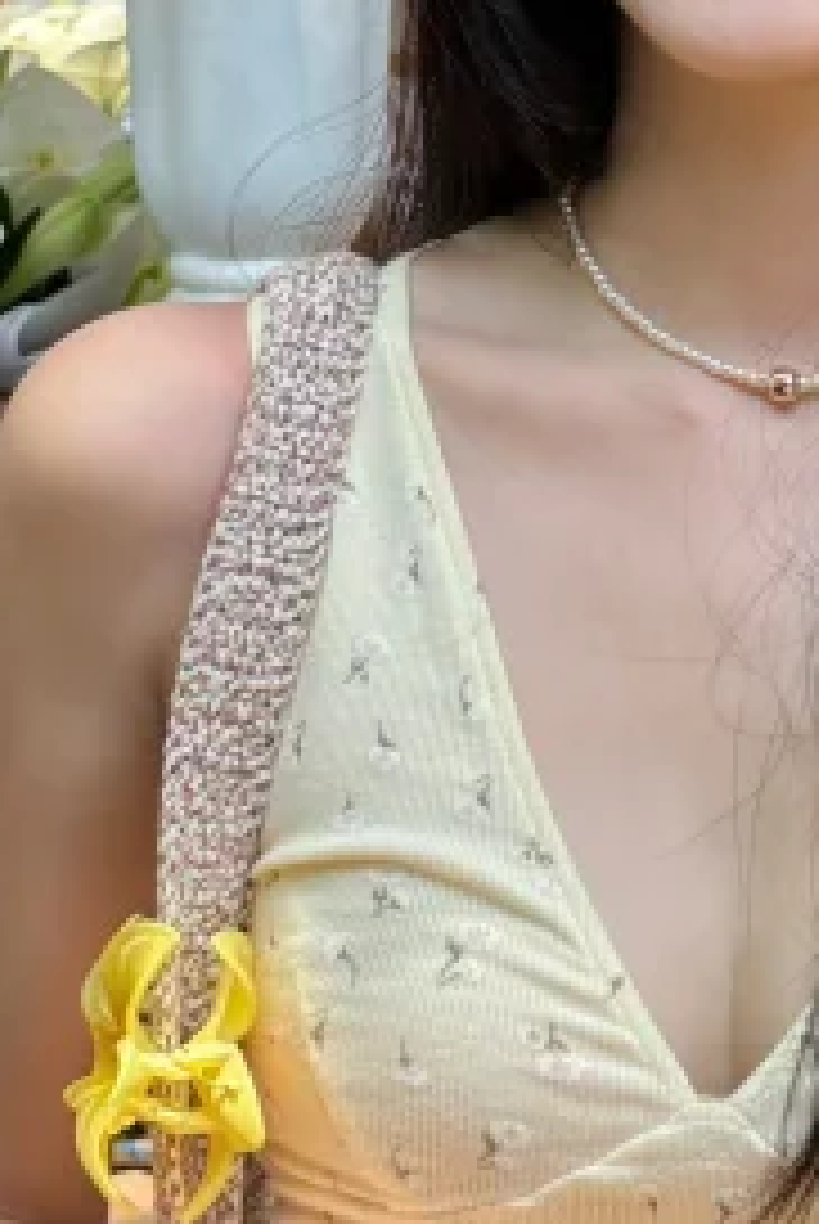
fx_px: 4867
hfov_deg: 9.6
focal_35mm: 143
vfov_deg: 14.2
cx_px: 729
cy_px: 54
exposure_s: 1/376
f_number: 1.6
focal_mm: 5.96
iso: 50
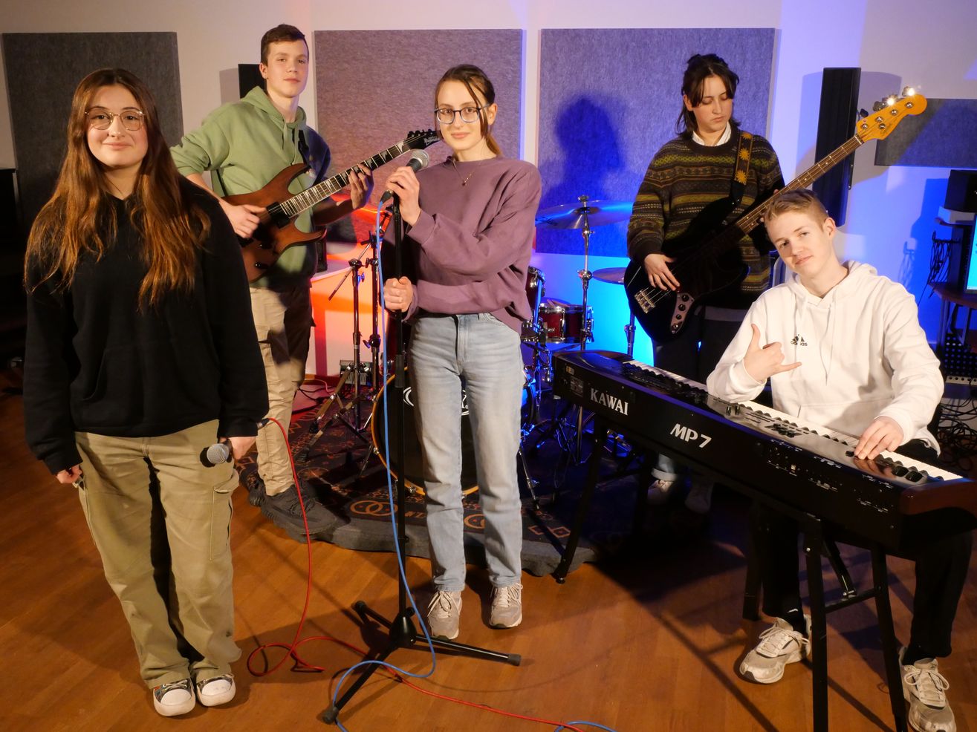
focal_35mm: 34
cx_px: 488
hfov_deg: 54.0
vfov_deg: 41.8
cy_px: 366
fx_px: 960
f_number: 13
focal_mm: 17
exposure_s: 1/30
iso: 3200
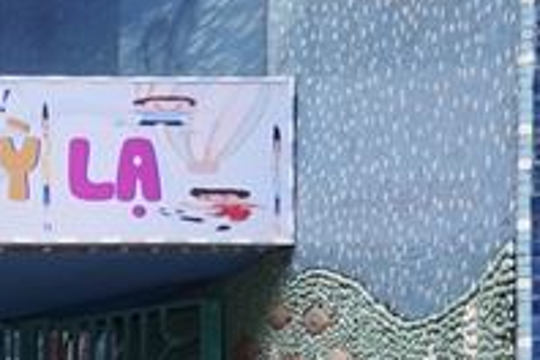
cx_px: -259
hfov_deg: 15.0
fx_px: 1905
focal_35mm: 127
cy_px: 653
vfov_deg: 10.2
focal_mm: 23
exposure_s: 1/125
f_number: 4
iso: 250
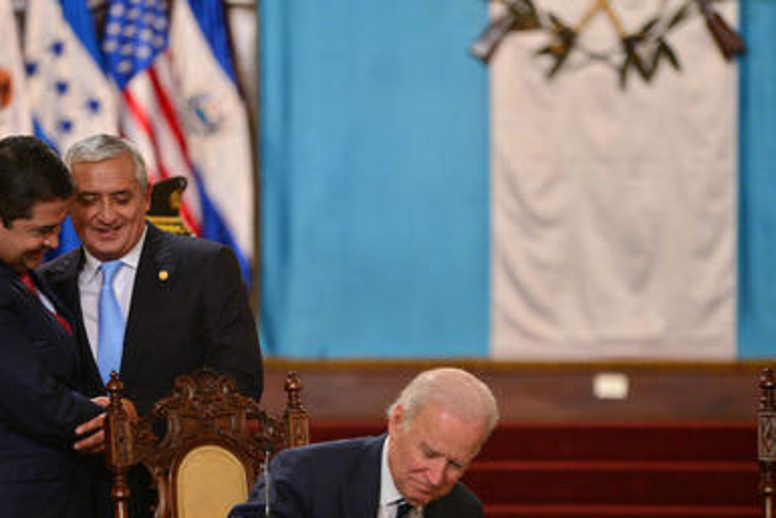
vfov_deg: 6.1
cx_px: 304
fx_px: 4895
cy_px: 320
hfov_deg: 9.1
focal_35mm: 227
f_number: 3.5
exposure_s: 1/200
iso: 2000
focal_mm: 175
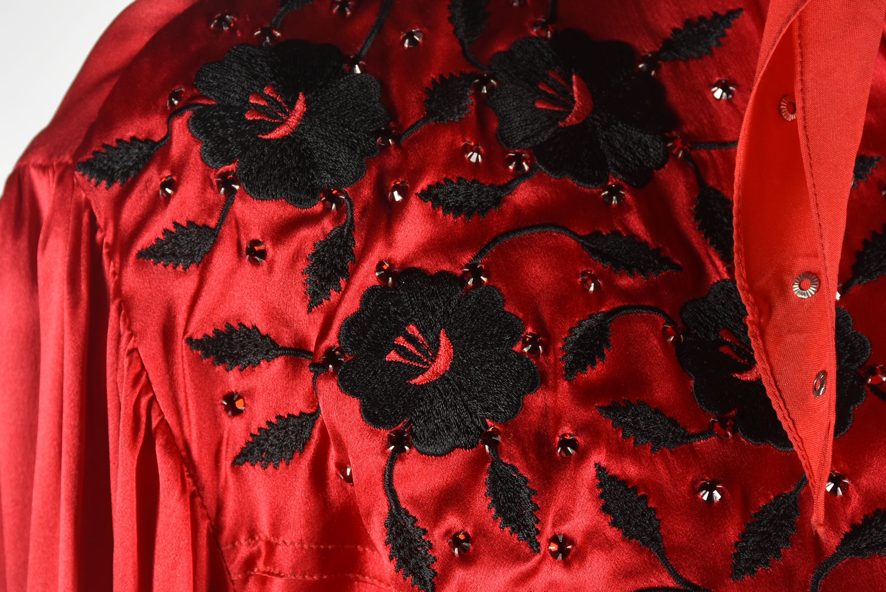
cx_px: 443
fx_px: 2771
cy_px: 296
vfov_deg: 12.2
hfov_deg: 18.2
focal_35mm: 112
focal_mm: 75
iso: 320
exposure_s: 1/60
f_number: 11
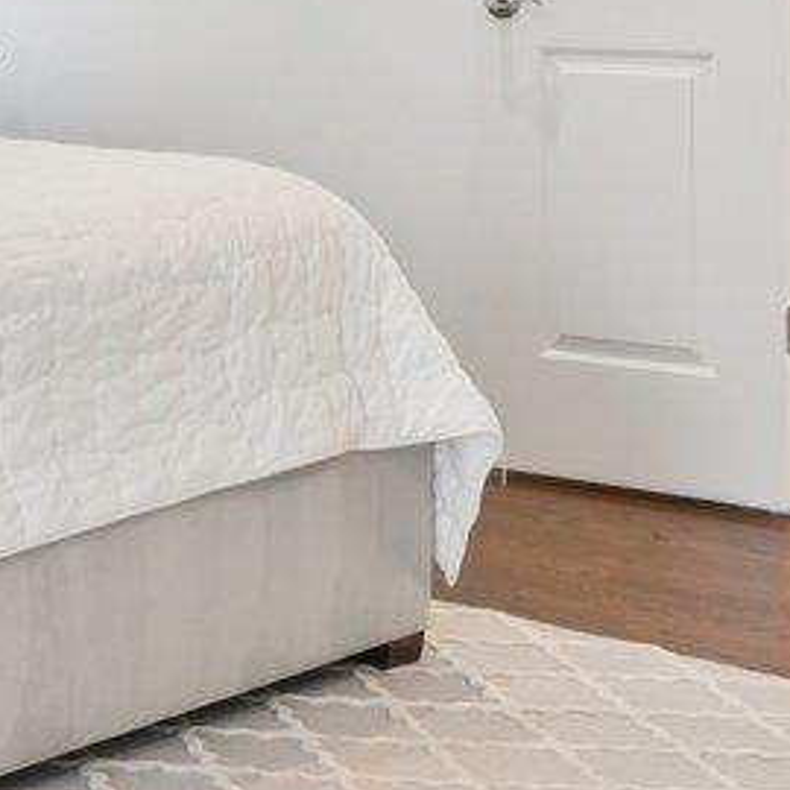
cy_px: -104
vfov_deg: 16.3
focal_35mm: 103
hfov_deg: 15.9
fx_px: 2659
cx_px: -287
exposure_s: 1/20
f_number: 8
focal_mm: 16
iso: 400
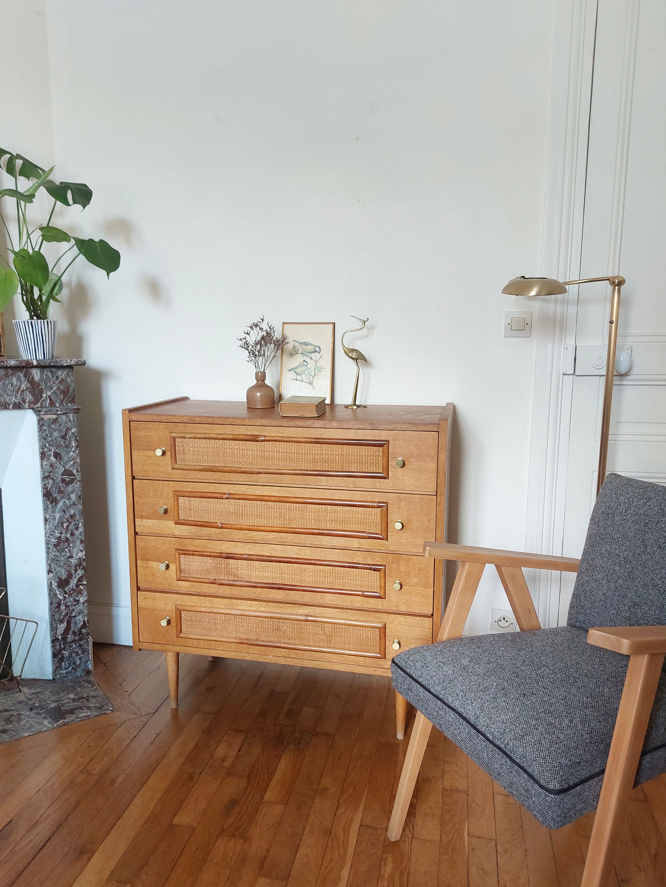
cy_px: 445
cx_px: 307
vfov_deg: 65.3
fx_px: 693
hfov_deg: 51.3
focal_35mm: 27
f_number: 1.8
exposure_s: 1/50
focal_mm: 5.23
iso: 200
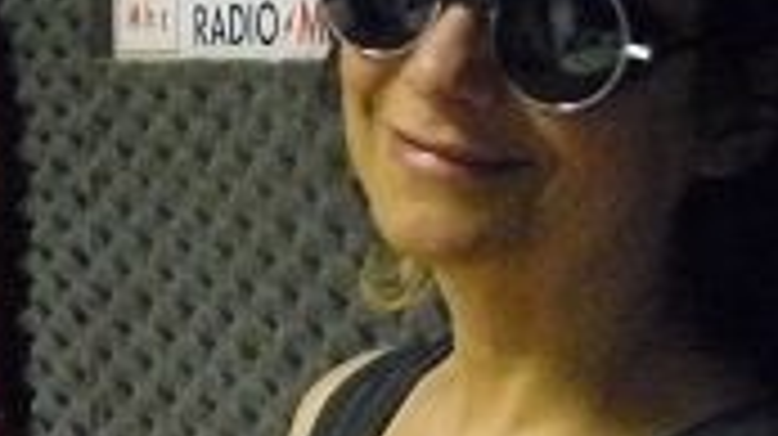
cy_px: 479
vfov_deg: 8.6
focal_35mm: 139
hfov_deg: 15.1
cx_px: -58
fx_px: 2865
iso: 800
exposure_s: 1/15
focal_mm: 6
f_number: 2.8
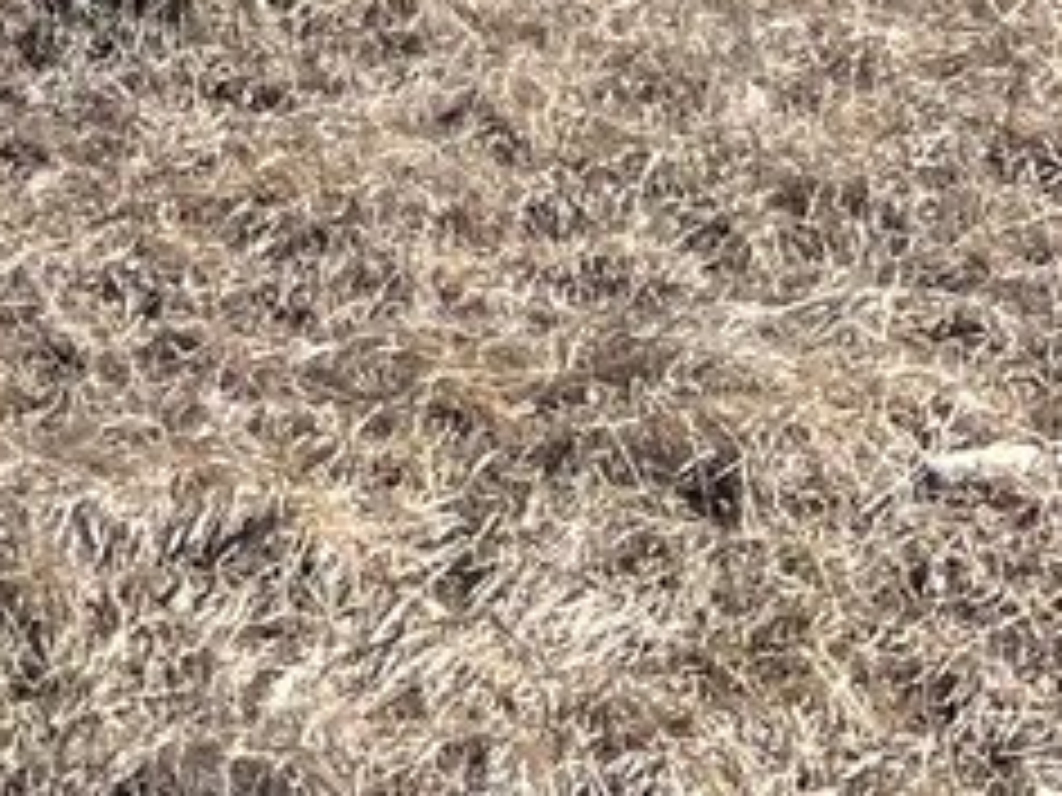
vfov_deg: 8.0
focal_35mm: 167
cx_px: -1244
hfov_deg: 10.6
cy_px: -1302
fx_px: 5123
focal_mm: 5.1
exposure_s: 1/1580
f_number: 1.6
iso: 50
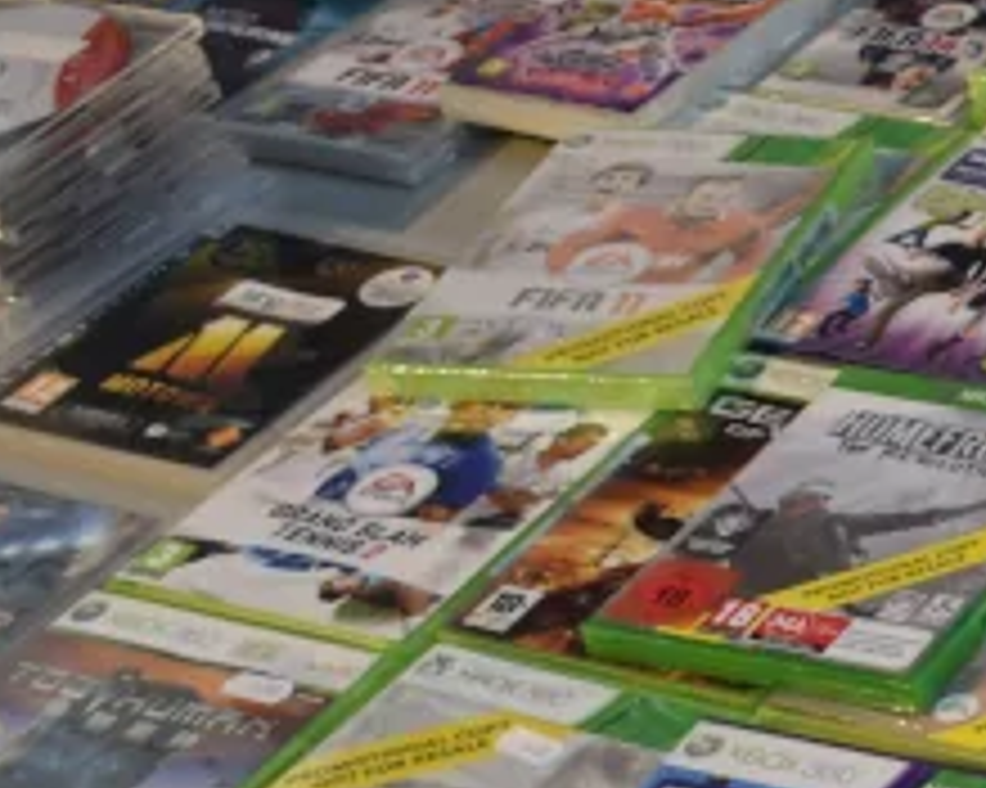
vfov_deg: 13.8
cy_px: 662
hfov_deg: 14.7
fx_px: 3238
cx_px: 1882
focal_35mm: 111
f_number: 4
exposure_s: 1/60
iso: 450
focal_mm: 18
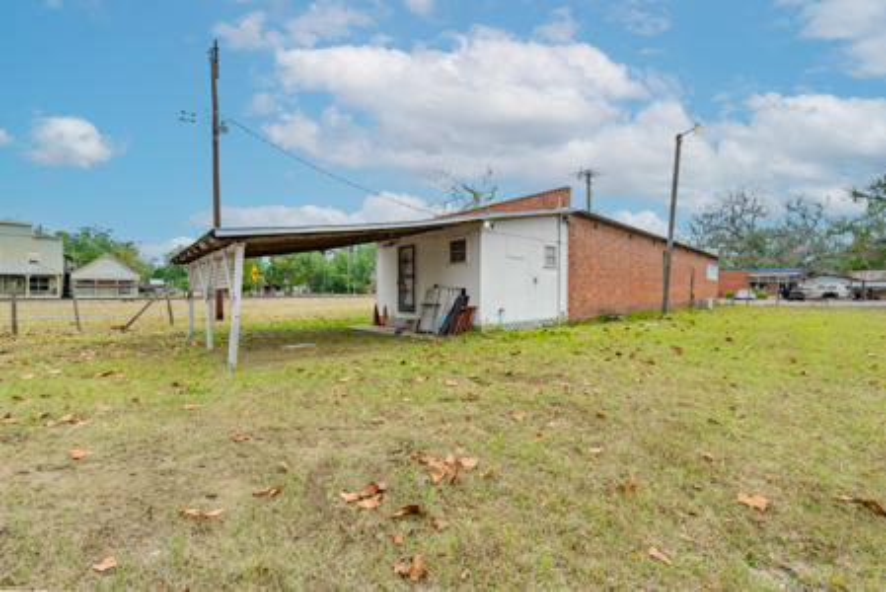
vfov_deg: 81.3
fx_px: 345
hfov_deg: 104.2
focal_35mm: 14
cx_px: 443
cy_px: 296
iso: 400
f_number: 9
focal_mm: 14
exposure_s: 1/2500
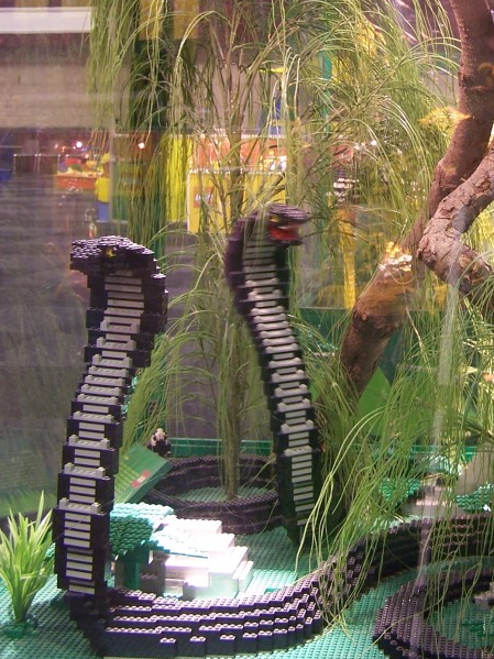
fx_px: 1237
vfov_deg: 29.1
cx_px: 420
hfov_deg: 22.2
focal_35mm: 65
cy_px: 121
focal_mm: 6.3
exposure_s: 1/2
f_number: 2.8
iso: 80
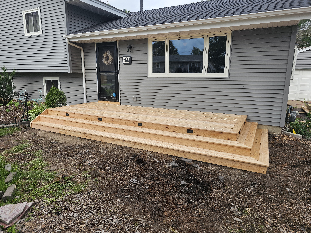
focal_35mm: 23
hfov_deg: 73.9
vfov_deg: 58.9
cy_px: 116
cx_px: 156
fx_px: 207
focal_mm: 6.3
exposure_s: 1/325
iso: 10
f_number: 1.7
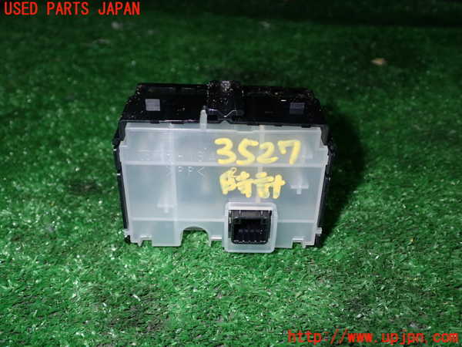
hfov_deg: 51.4
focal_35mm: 36
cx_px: 231
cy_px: 174
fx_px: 480
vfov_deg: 39.7
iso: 200
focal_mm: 6.37
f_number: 7.1
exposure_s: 1/40
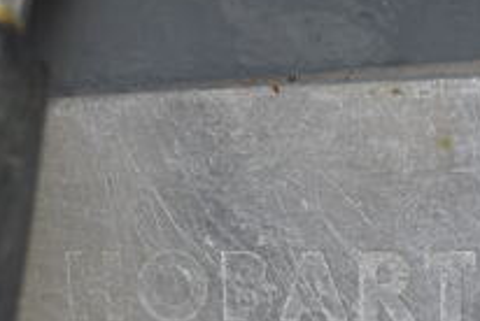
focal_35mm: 80
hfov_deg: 25.0
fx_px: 1068
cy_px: 405
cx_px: 363
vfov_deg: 16.3
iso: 100
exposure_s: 1/50
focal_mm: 18
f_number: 3.5
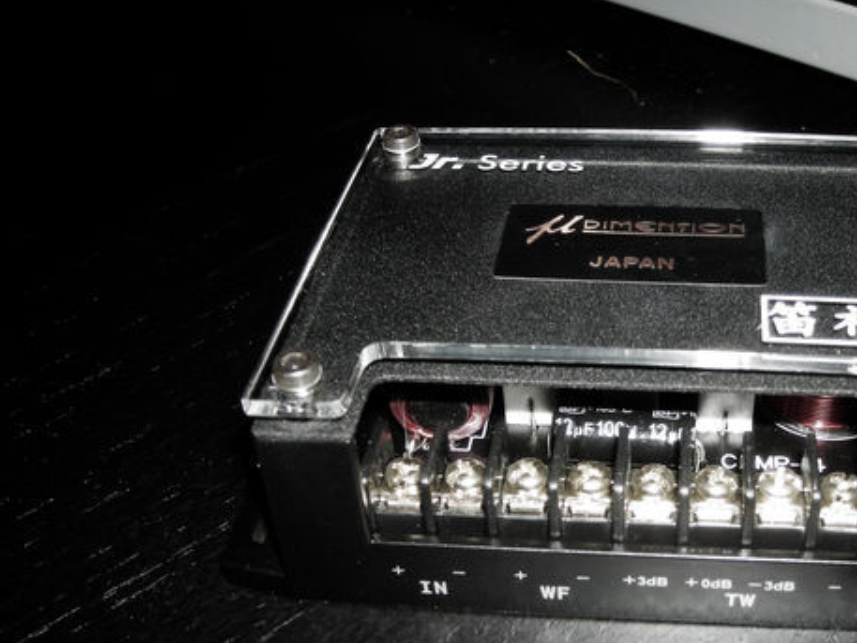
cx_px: 579
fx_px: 1213
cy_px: 379
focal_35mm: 49
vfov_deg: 29.6
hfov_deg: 38.4
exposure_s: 1/60
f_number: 2.8
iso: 50
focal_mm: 5.7
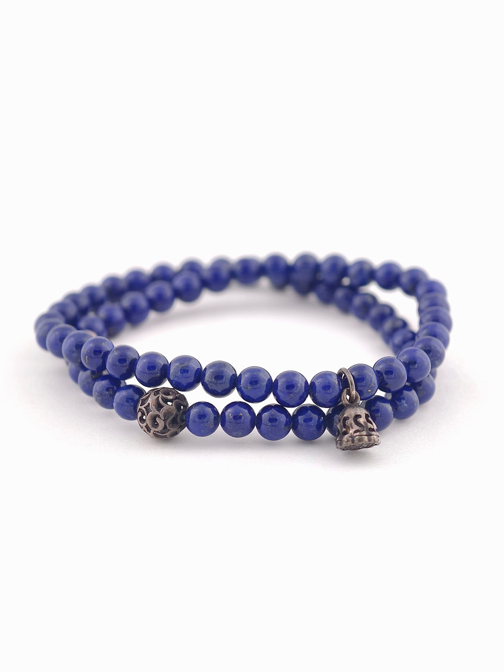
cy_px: 338
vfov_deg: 20.4
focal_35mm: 96
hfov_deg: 15.4
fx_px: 1864
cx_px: 253
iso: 125
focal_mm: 22.48
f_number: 2.67
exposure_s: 1/161
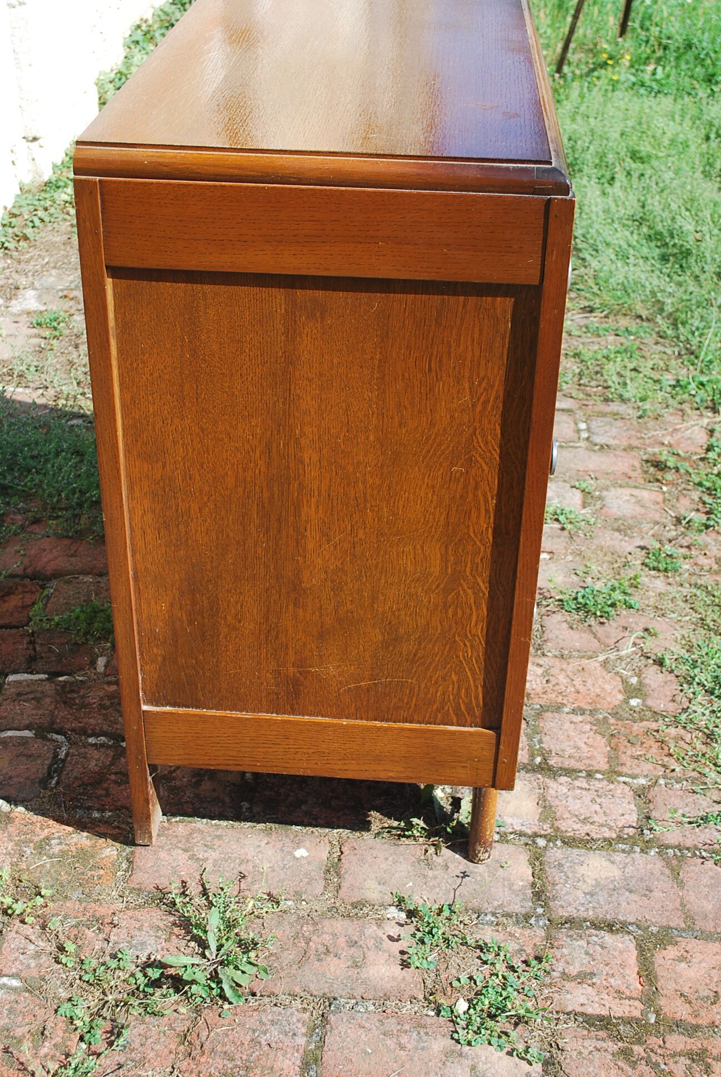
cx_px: 360
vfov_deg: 43.6
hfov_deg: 29.9
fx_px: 1348
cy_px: 538
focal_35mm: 45
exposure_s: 1/125
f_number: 5.6
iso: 100
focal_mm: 30
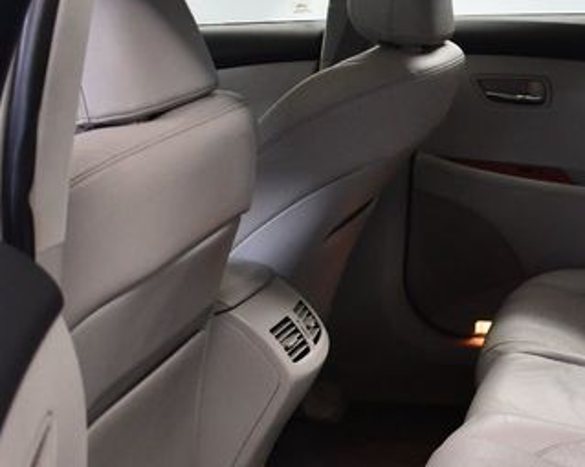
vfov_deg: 22.3
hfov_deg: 26.6
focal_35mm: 68
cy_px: 347
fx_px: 1177
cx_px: 572
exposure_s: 1/125
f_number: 3.5
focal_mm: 18
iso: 1250
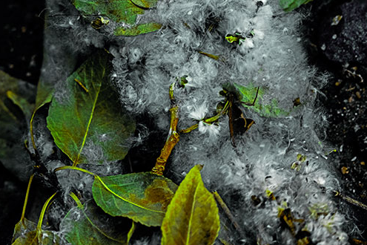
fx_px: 2161
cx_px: 182
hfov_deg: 9.7
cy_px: 123
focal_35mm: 212
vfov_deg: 6.5
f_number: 6.3
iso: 1000
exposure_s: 1/1250
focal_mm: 210
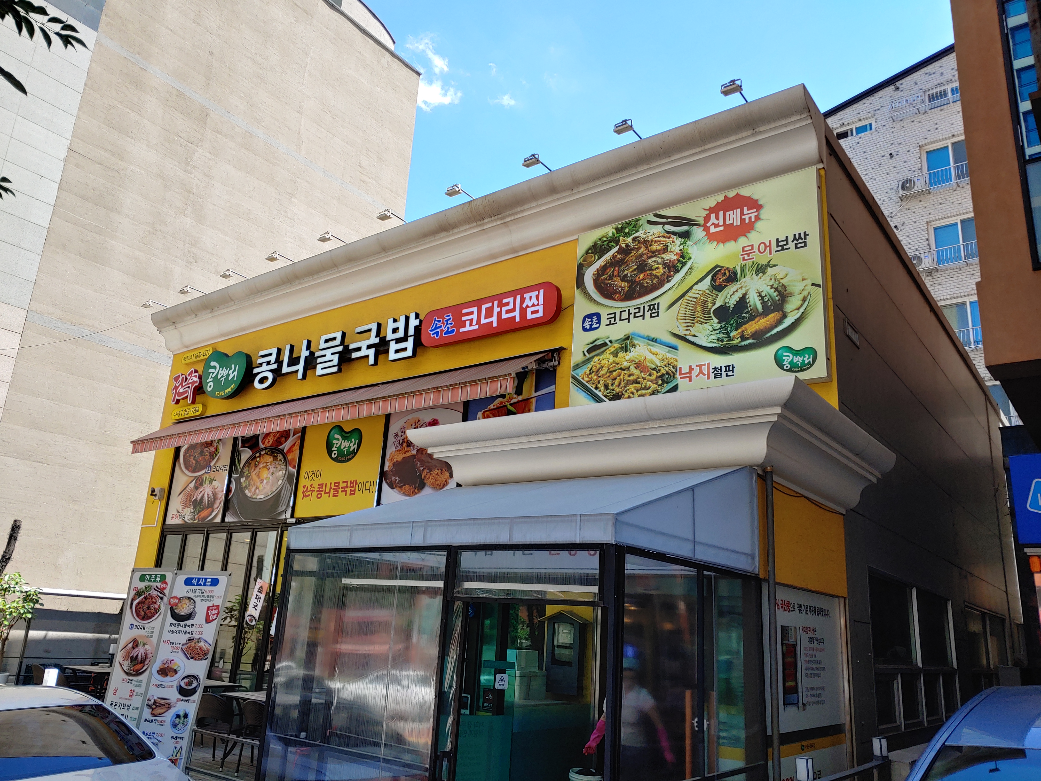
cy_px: 390
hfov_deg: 69.4
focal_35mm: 25
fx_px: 752
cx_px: 520
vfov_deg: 54.9
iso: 50
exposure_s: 1/1064
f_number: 1.5
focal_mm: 4.23
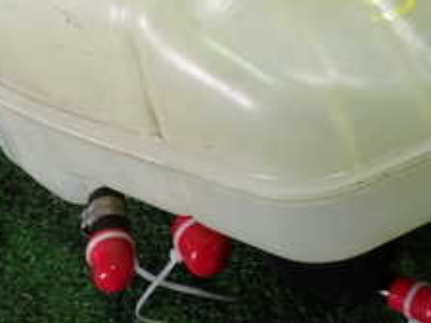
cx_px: 285
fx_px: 997
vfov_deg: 18.1
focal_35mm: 80
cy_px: 15
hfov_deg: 24.3
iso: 200
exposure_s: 1/40
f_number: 2.3
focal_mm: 5.4
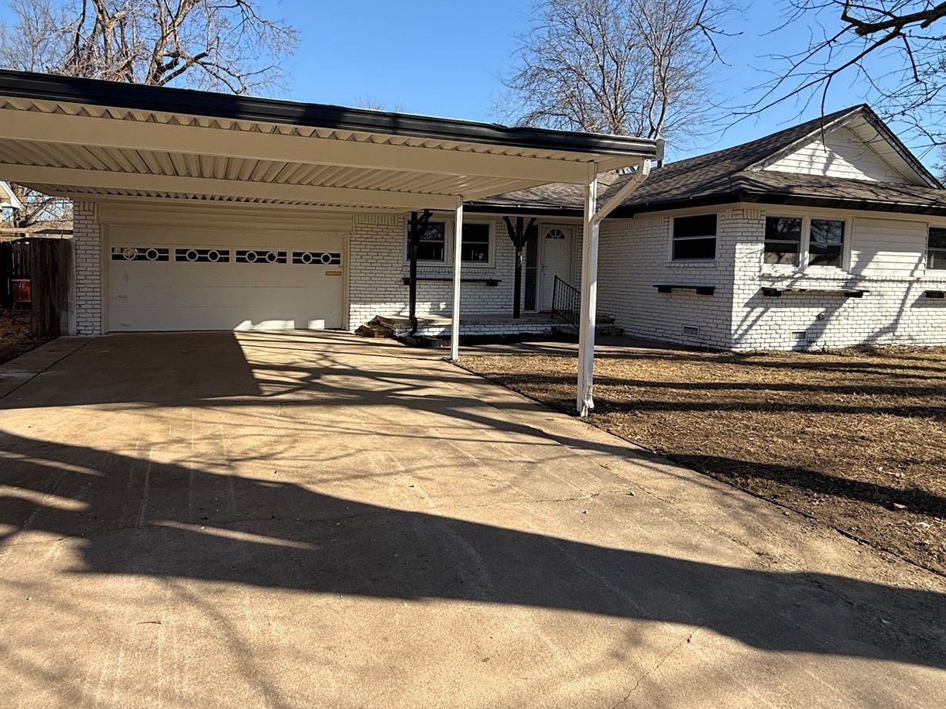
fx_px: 601
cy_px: 302
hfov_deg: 76.1
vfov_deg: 60.8
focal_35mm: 22
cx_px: 413
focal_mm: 2.22
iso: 50
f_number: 2.2
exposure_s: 1/942
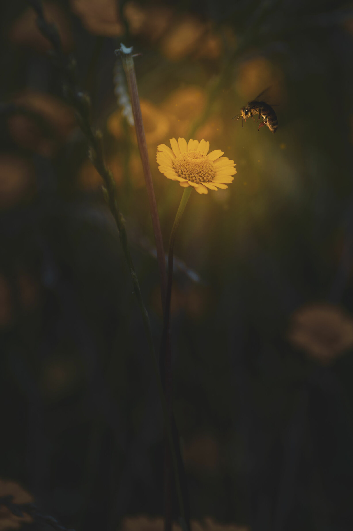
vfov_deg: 4.6
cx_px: 176
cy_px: 266
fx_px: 6630
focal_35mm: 450
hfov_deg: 3.0
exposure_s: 1/250
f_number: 5.6
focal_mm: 300
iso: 100
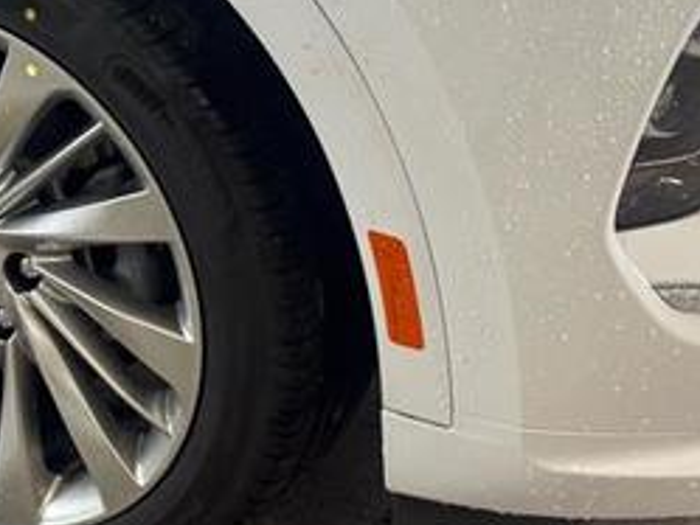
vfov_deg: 15.2
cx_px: 65
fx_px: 1962
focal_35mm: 97
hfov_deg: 19.8
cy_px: 202
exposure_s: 1/60
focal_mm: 6.76
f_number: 1.78
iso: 80
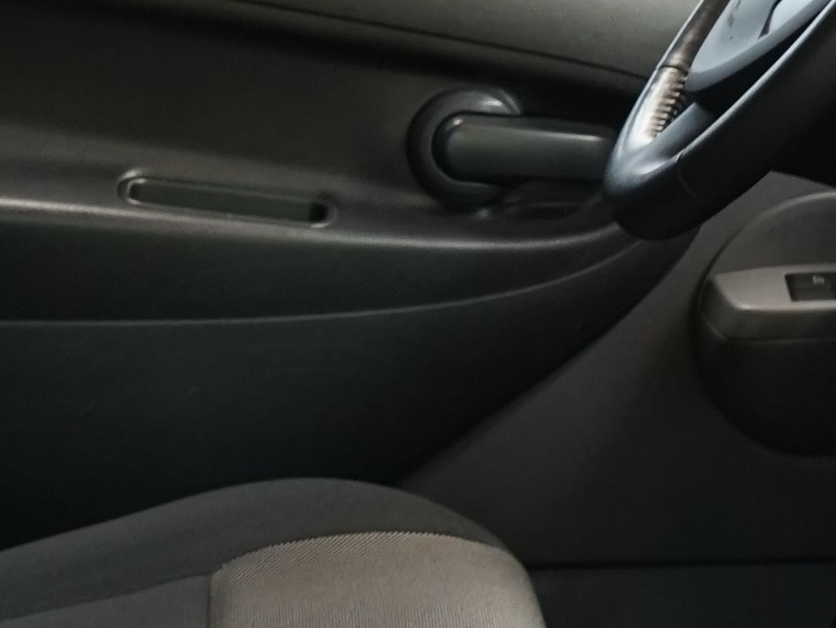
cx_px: 474
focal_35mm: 148
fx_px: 3575
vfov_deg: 10.0
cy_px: 469
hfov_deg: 13.3
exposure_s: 1/8
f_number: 6.3
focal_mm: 28
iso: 800
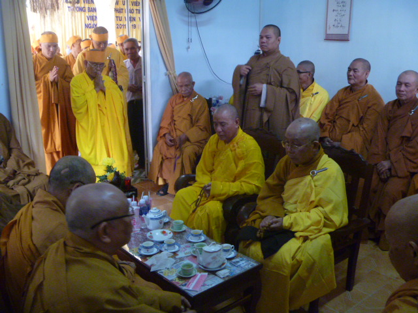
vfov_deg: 40.7
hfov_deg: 52.6
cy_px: 156
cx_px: 209
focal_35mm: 35
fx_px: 423
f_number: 3.5
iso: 400
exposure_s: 1/8
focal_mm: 6.3
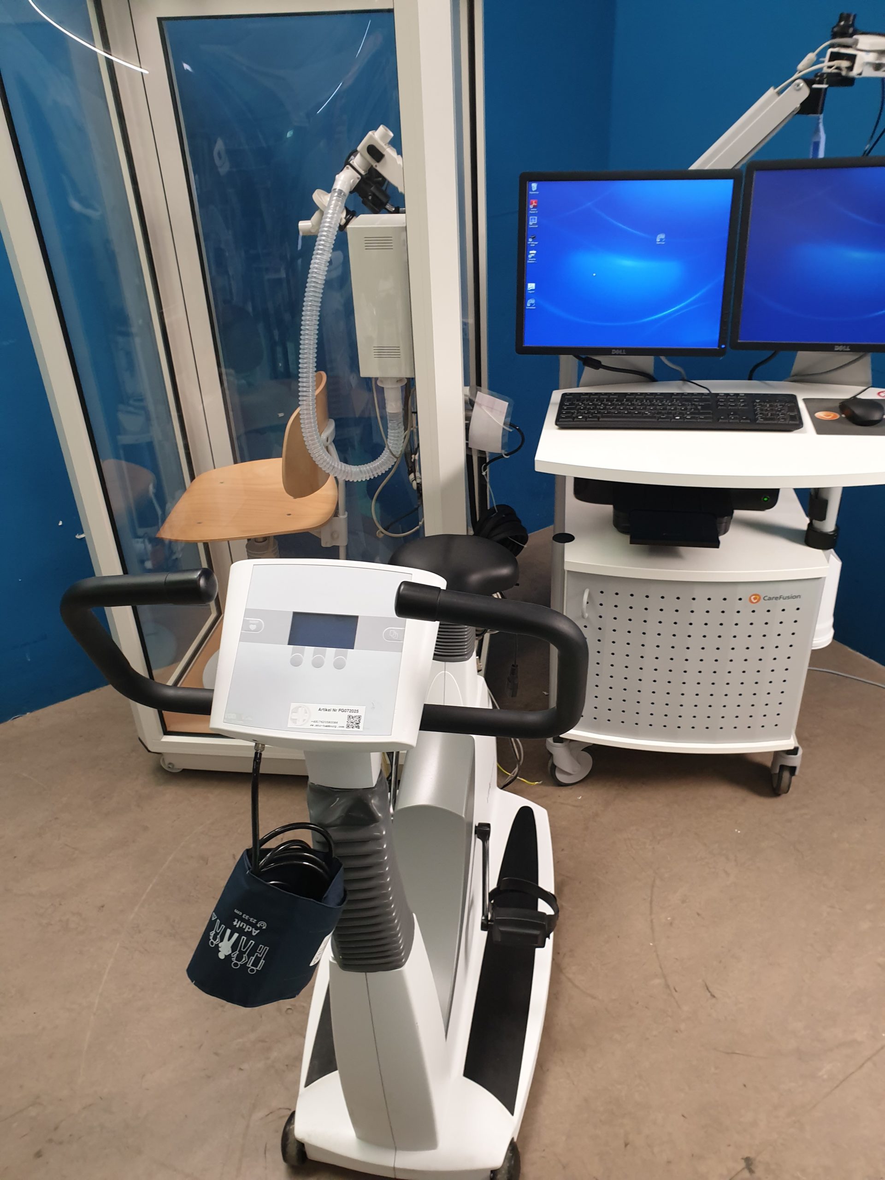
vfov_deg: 67.3
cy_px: 590
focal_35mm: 26
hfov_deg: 53.1
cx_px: 442
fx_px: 886
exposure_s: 1/50
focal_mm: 4.3
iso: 200
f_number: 2.4
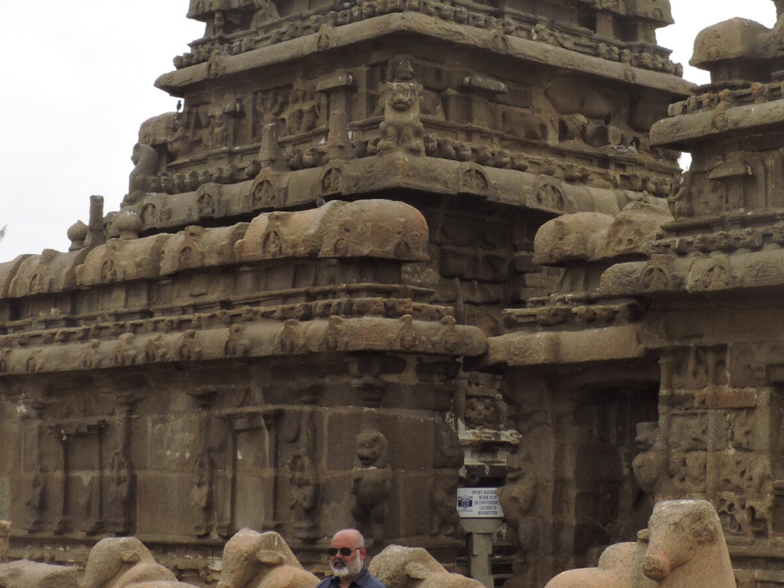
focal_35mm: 86
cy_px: 148
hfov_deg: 22.6
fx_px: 1948
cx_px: 582
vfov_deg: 17.1
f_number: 7.4
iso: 100
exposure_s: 1/60
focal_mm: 7.1
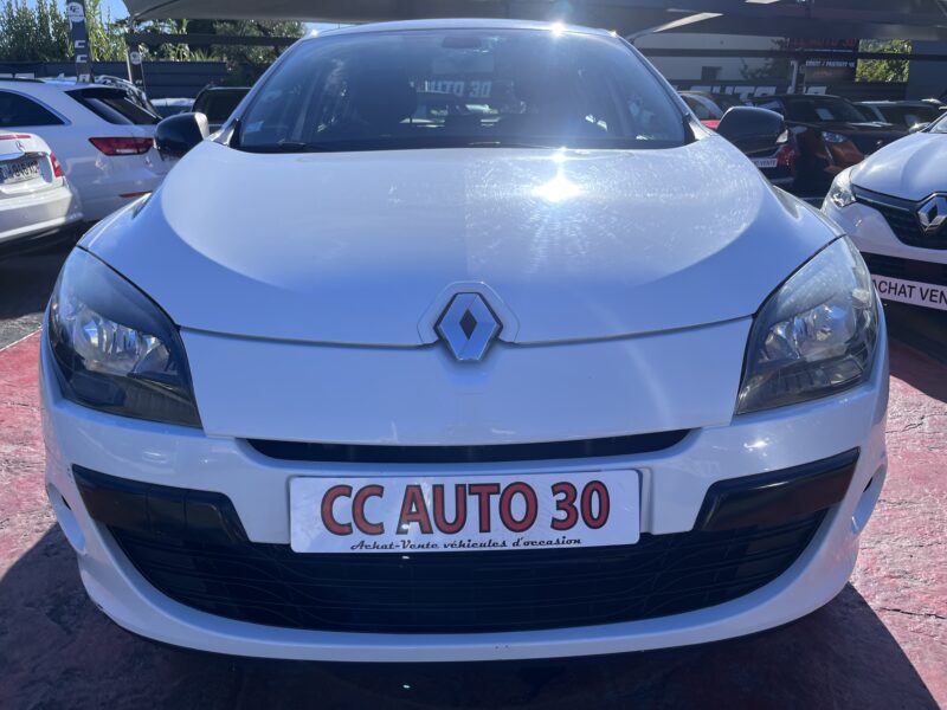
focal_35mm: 26
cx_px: 474
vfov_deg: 53.1
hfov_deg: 67.3
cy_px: 355
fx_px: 711
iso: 50
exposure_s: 1/2899
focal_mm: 5.1
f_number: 1.6
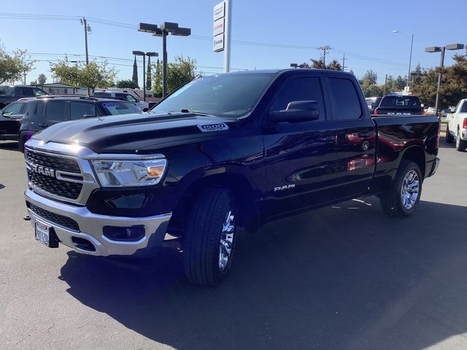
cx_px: 234
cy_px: 175
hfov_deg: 58.4
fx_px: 418
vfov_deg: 45.4
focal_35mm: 31
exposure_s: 1/776
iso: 25
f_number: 2.4
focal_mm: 3.3
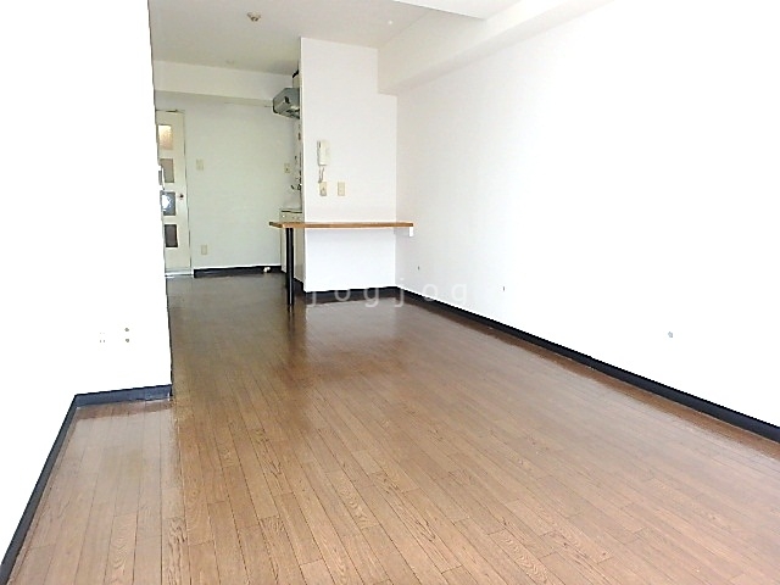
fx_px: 473
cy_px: 292
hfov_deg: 79.0
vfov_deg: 63.4
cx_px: 390
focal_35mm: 21
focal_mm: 3.7
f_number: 3.5
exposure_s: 1/30
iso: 400
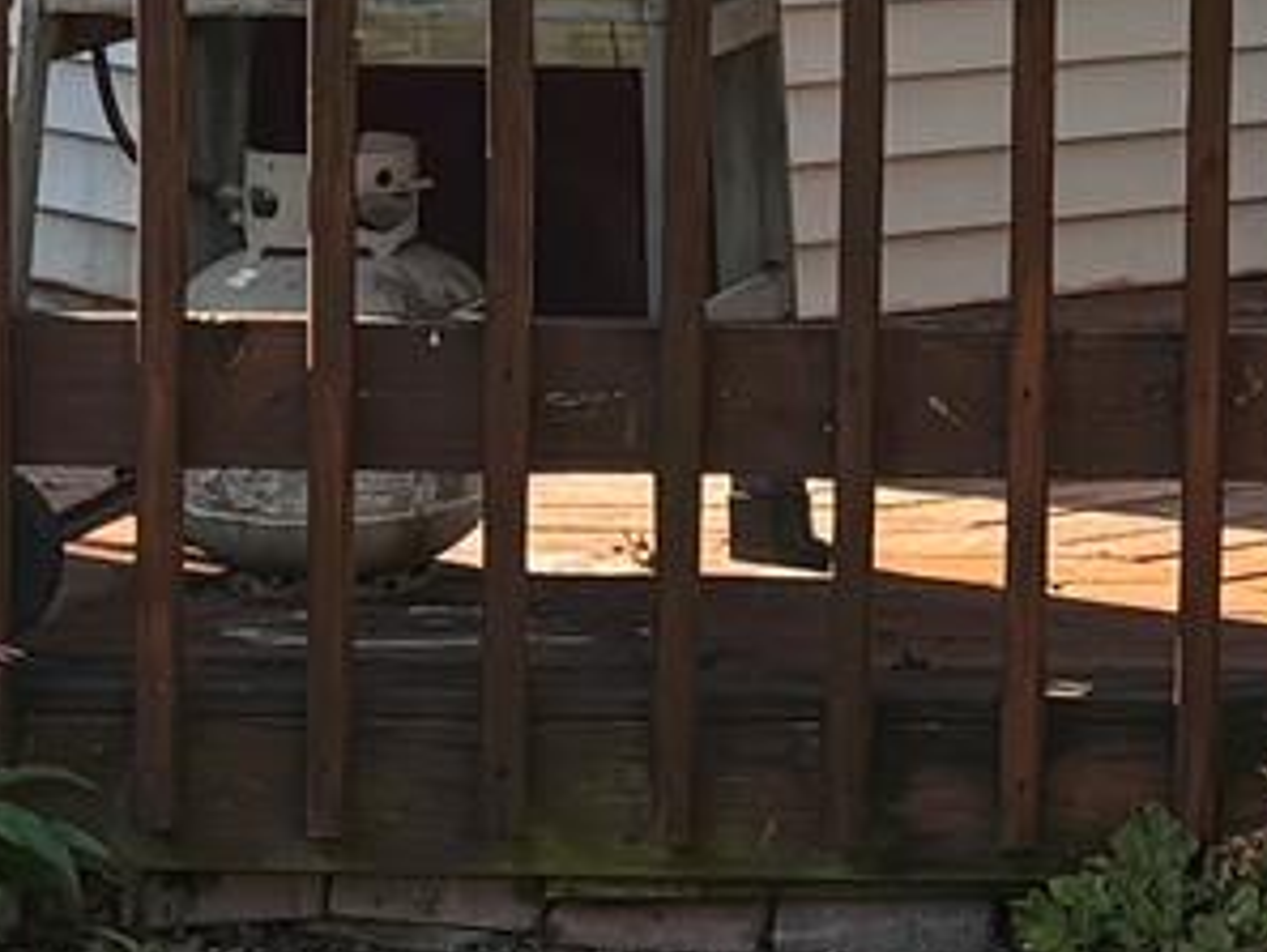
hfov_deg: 10.7
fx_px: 6554
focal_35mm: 179
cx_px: 1741
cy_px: -457
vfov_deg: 8.1
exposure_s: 1/493
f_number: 1.6
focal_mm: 5.96
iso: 50
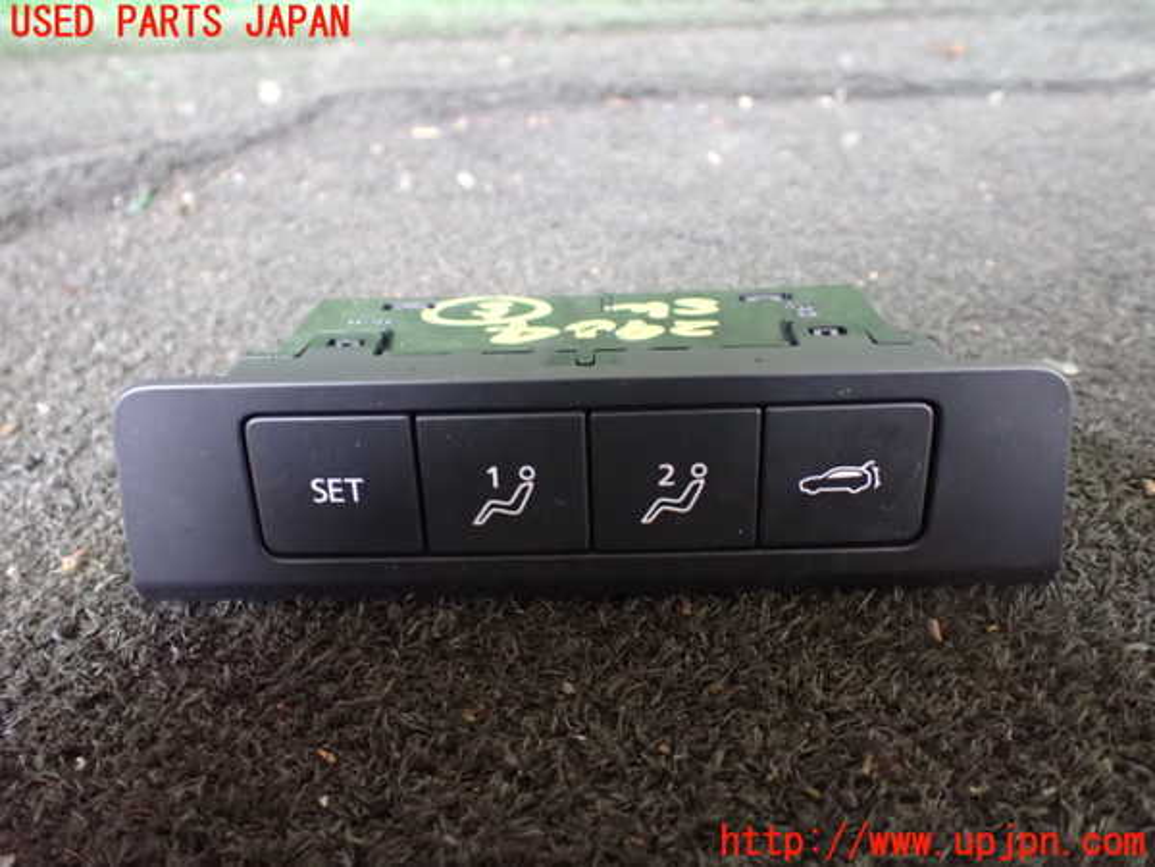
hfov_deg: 60.0
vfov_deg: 46.8
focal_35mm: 30
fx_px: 1001
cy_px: 434
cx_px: 578
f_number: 2.3
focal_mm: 5.4
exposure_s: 1/30
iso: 1250
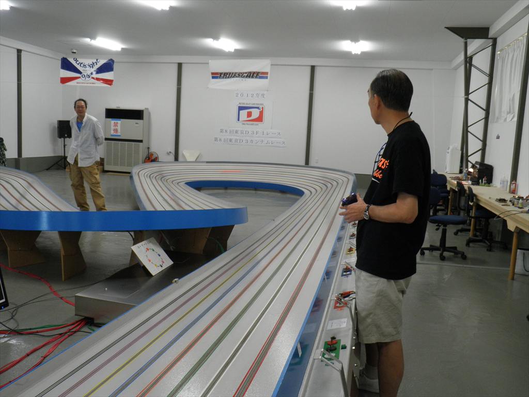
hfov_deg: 54.0
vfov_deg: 41.8
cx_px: 264
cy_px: 198
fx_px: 520
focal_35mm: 34
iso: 200
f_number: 3.5
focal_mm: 6.1
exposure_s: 1/30
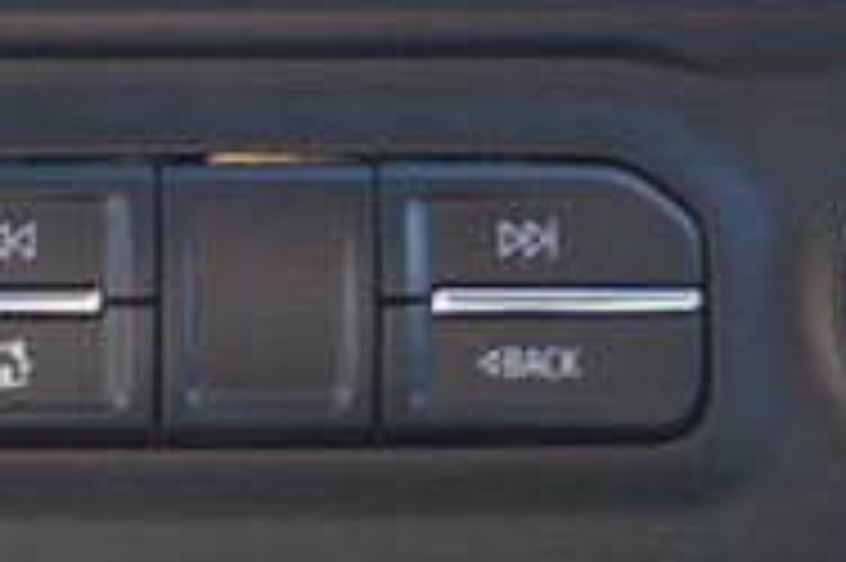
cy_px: -279
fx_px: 3961
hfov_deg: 12.0
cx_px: -36
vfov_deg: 8.0
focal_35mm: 169
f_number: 5
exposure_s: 1/60
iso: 400
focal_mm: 33
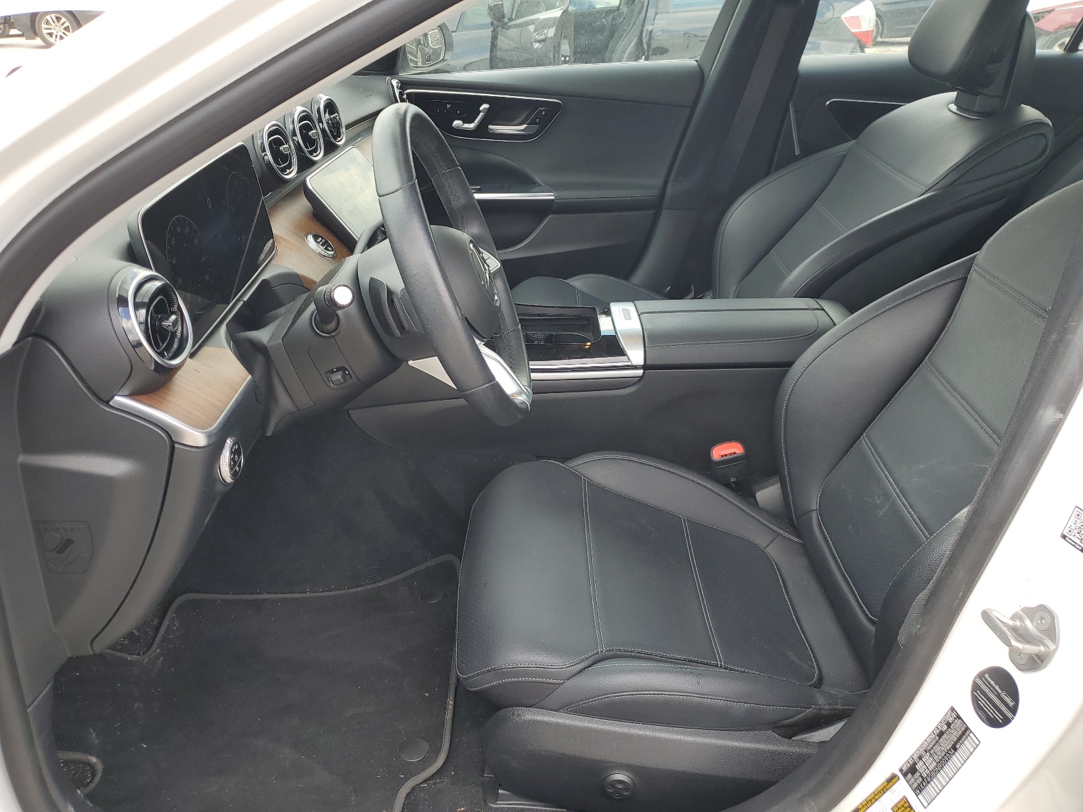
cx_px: 542
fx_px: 813
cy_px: 406
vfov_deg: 53.1
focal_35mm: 26
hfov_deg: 67.3
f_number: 1.5
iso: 50
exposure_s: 1/345
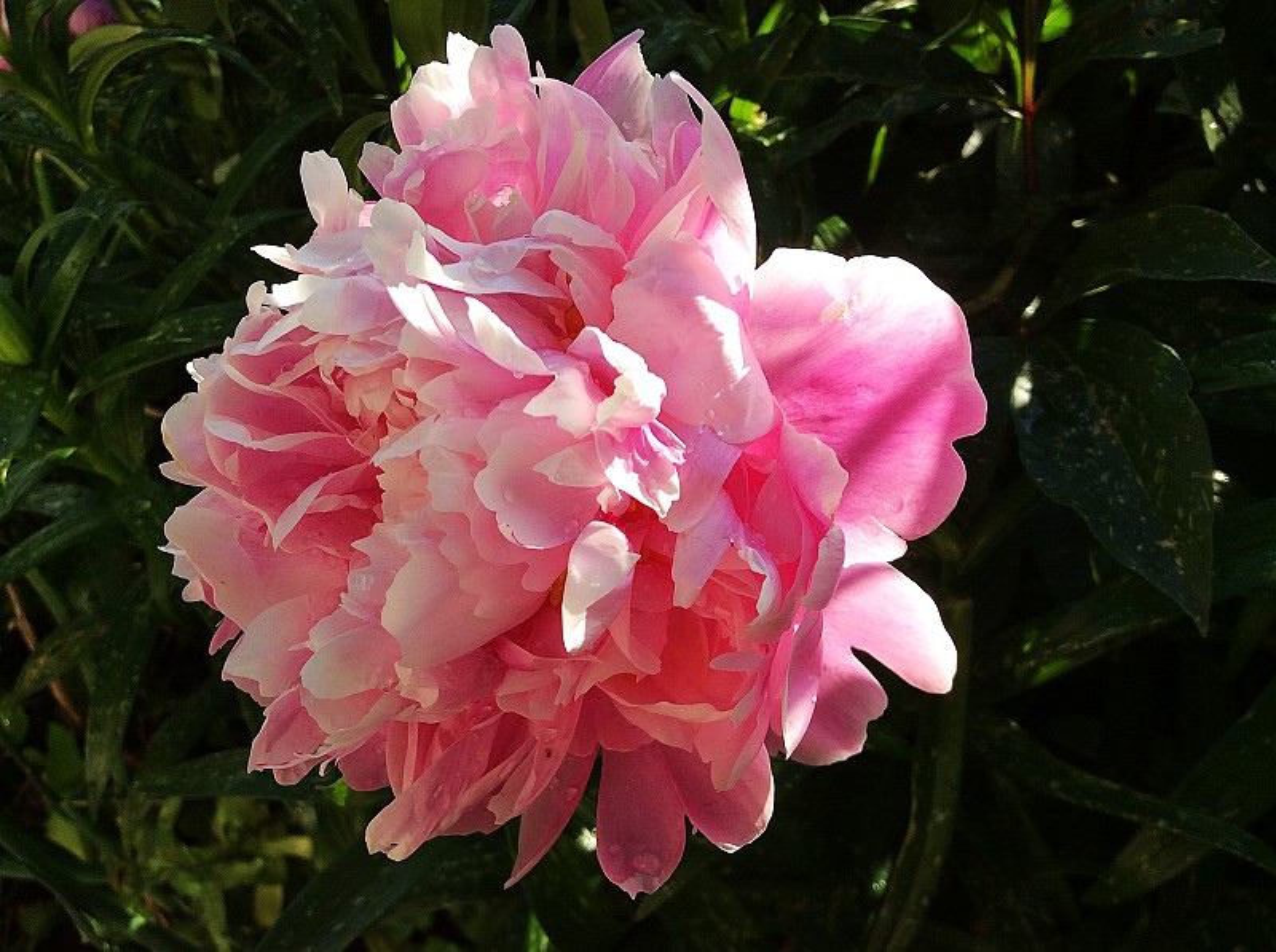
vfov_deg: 42.8
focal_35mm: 33
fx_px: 1214
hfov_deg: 55.4
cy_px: 476
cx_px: 638
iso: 32
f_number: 2.4
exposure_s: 1/650
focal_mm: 3.3
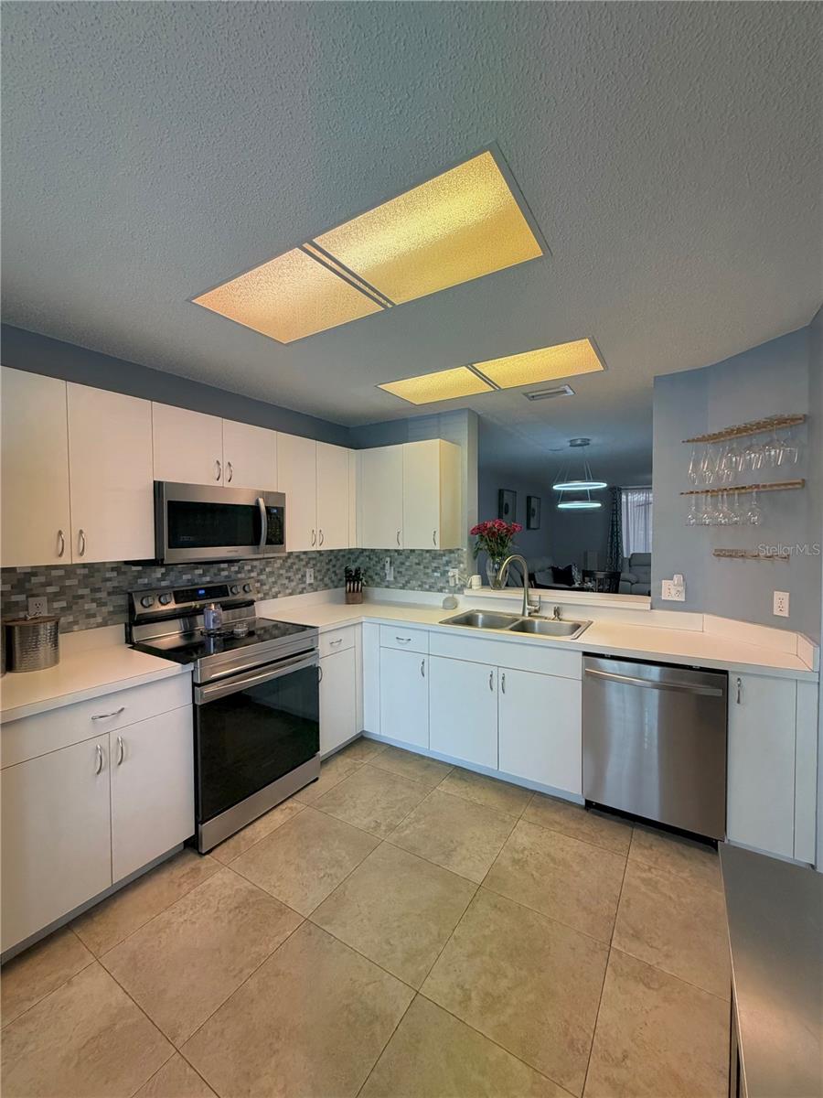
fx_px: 444
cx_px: 412
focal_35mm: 14
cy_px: 549
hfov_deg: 85.7
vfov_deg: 102.1
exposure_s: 1/120
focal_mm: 2.22
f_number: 2.2
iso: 125
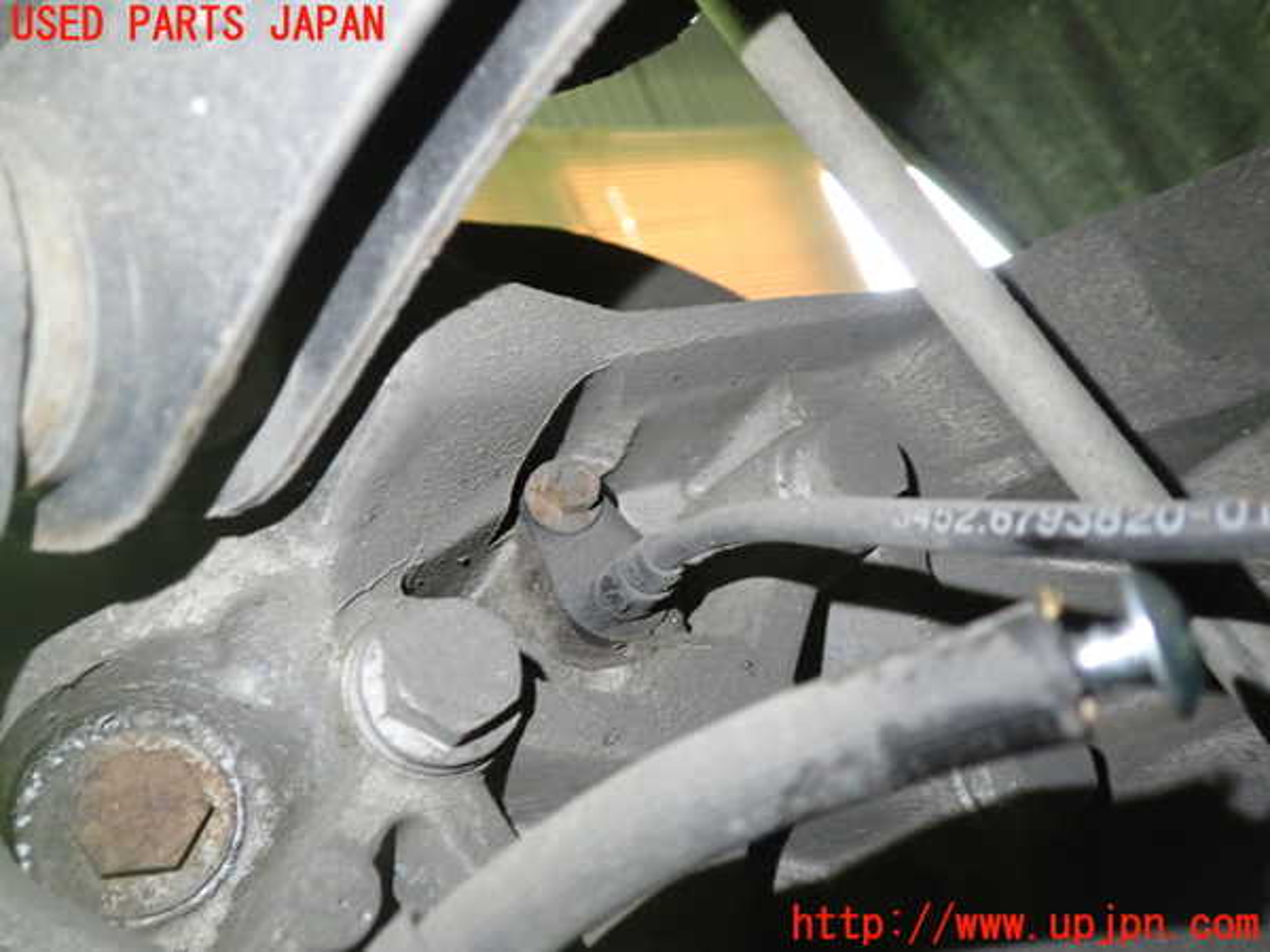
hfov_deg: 60.0
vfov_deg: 46.8
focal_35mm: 30
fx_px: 1101
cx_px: 635
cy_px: 476
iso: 640
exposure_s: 1/30
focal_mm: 5.4
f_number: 2.3
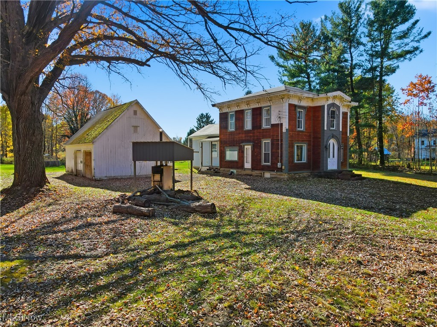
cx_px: 218
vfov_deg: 56.8
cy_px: 164
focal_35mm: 24
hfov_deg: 71.6
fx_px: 303
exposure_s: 1/800
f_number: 2.8
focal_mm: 4.5
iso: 100
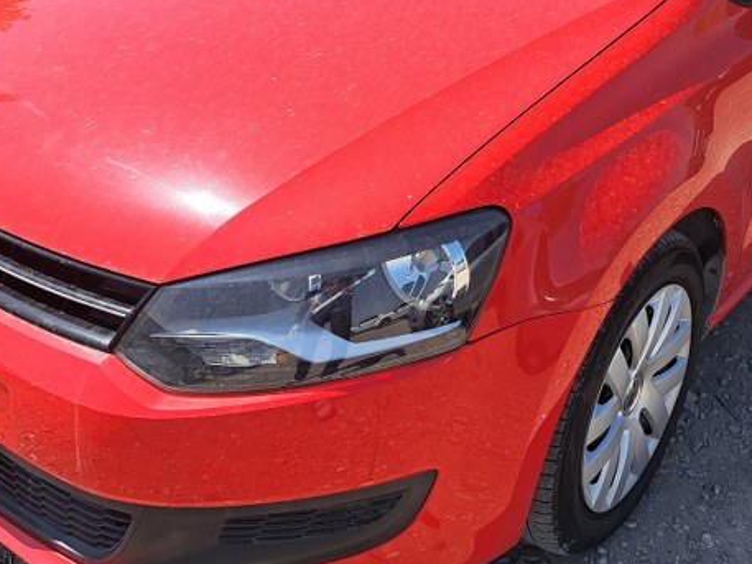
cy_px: 136
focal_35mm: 42
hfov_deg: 44.5
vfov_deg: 33.6
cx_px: 453
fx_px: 913
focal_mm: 5.23
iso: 50
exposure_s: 1/1050
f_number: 1.8
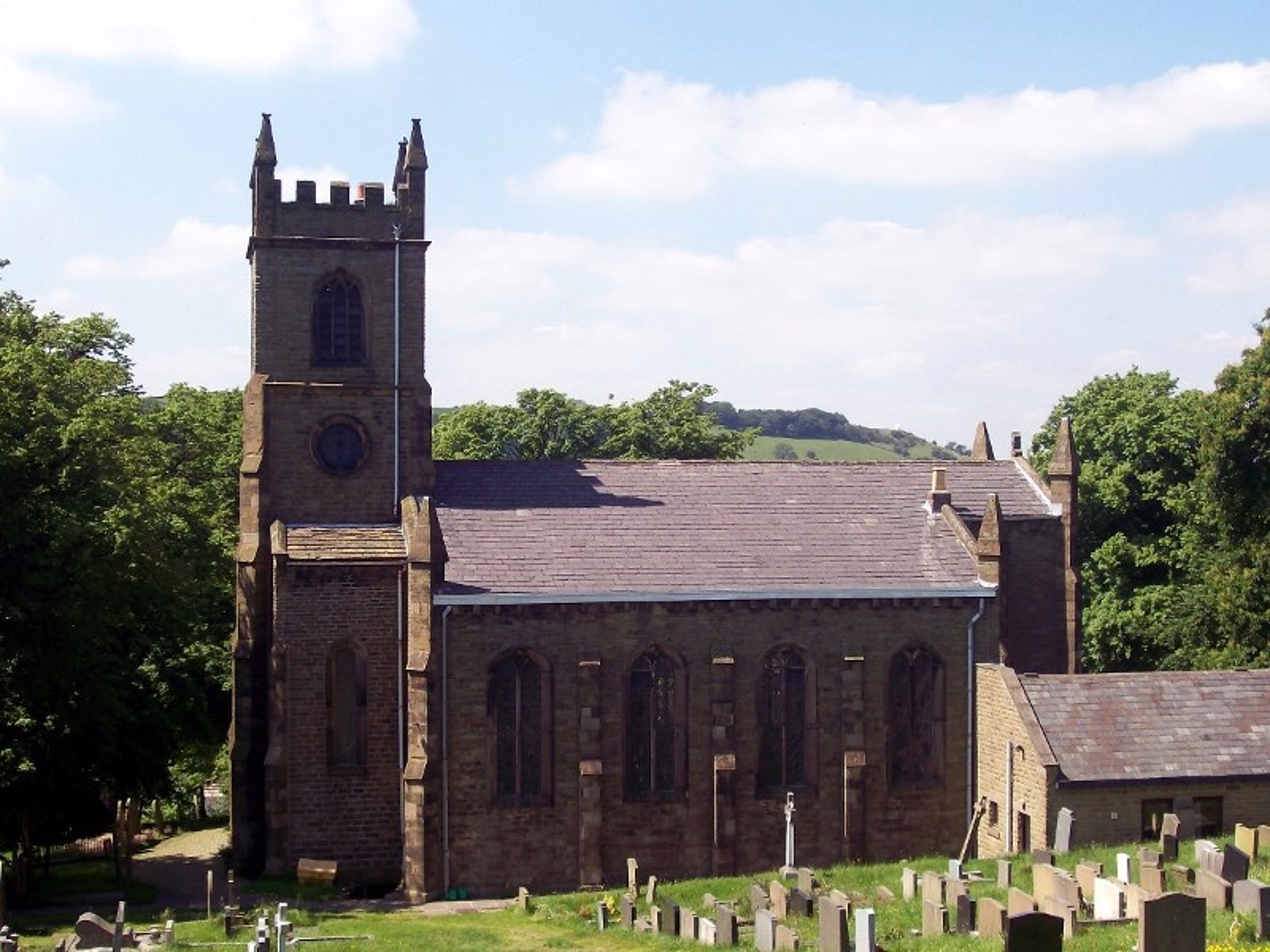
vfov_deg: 26.1
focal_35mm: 56
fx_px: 2055
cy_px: 476
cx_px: 635
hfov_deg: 34.3
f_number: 3.4
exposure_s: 1/611
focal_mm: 9.4
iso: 80
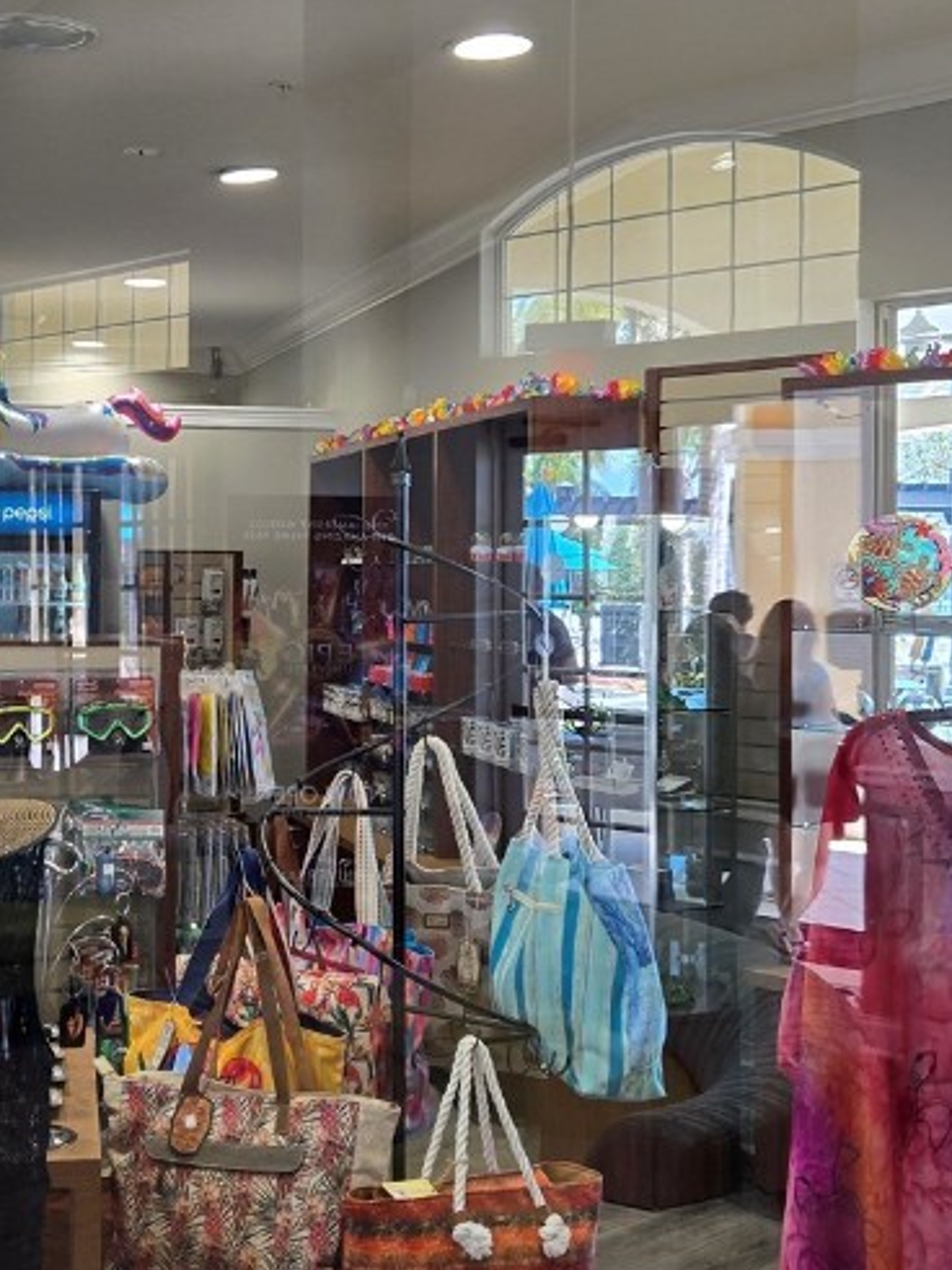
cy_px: 572
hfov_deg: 29.5
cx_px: 186
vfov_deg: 39.6
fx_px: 1761
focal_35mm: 48
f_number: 1.8
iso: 80
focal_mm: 5.4
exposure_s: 1/120
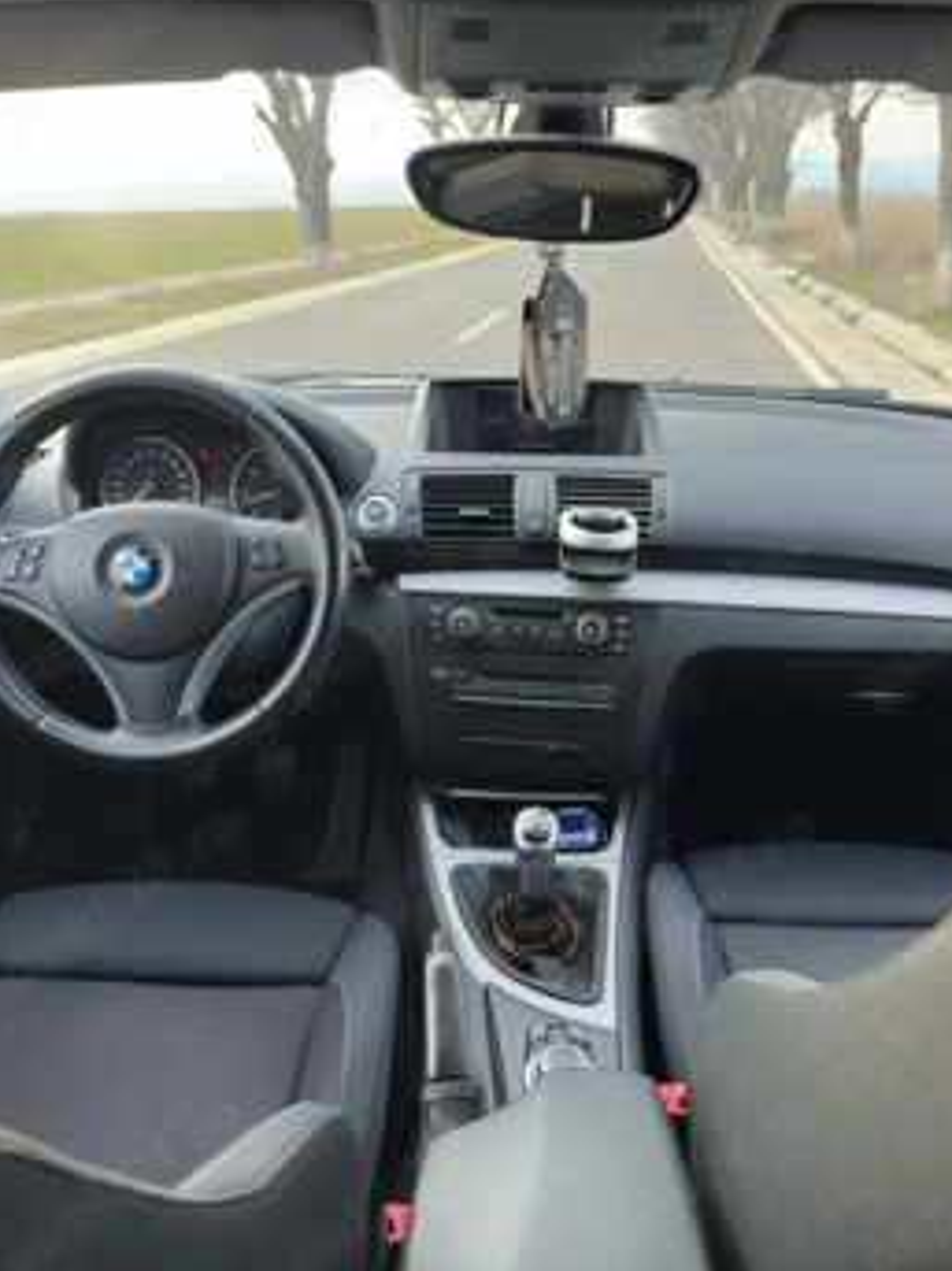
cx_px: 482
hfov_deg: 49.7
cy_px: 656
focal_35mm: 28
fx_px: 1027
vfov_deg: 63.4
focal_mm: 6.86
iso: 80
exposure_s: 1/121
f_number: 1.78
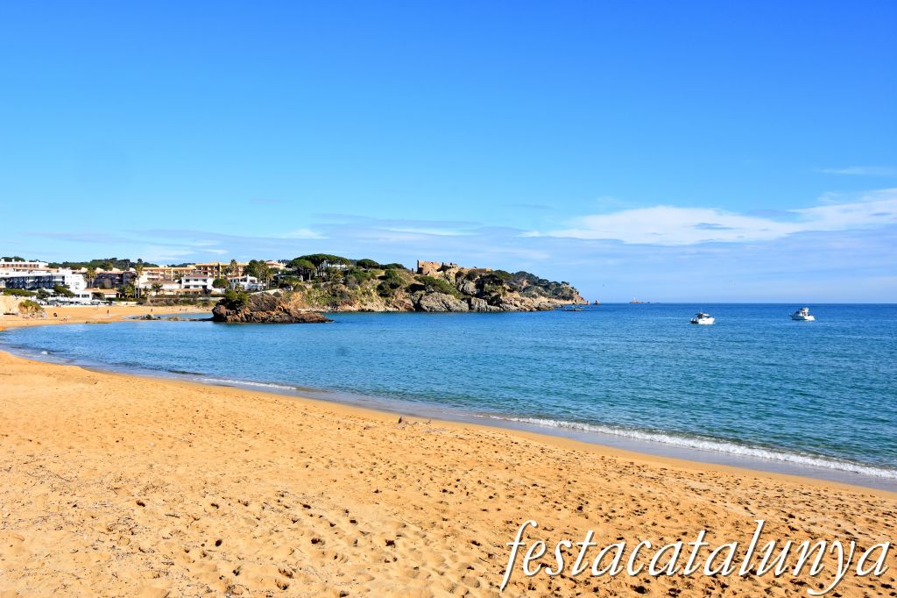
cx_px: 448
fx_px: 822
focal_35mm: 33
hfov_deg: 57.2
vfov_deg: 39.9
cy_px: 299
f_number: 11
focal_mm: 22
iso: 320
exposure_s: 1/500
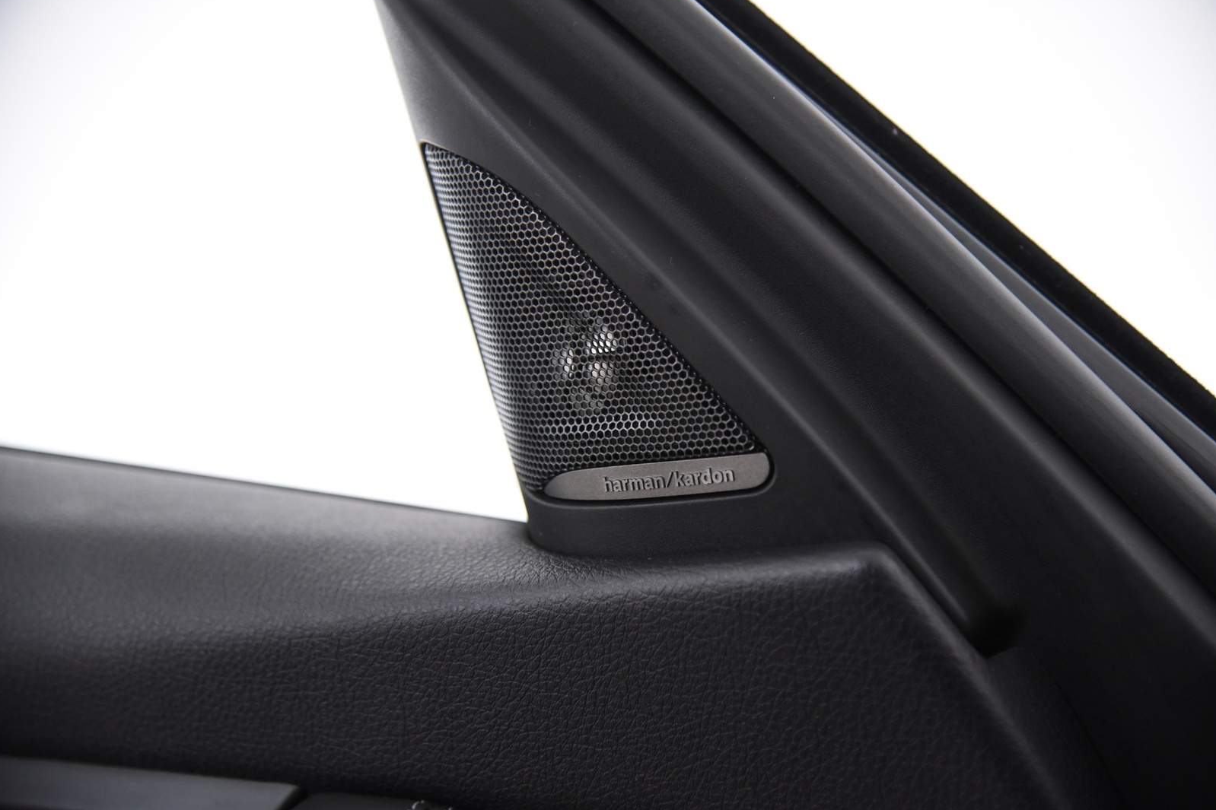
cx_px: 612
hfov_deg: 25.7
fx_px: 2668
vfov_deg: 17.3
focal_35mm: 79
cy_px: 400
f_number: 4
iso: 4000
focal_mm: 78
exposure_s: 1/60
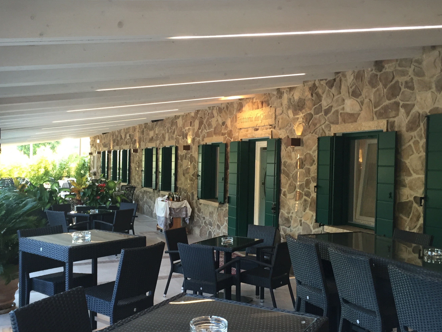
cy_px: 173
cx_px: 211
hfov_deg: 51.3
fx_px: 460
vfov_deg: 39.7
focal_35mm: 36
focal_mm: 4.15
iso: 64
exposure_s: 1/33
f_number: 2.2
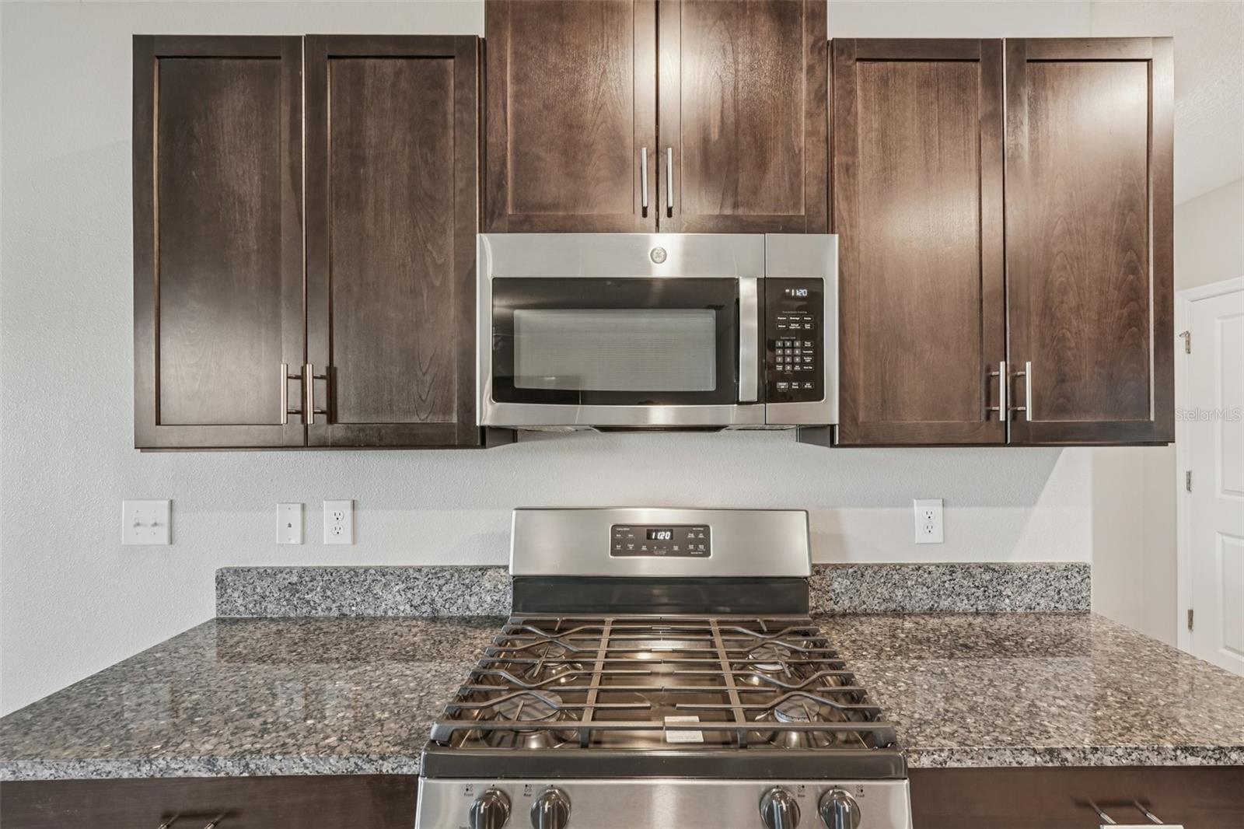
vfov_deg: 73.7
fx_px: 553
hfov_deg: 96.7
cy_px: 414
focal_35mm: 16
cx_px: 622
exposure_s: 1/4
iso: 400
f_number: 8
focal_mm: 16
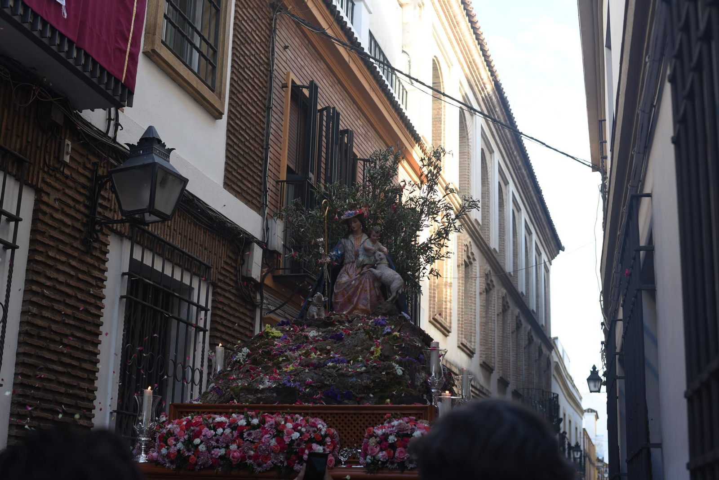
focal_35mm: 50
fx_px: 999
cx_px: 360
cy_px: 240
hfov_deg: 39.6
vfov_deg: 27.0
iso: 280
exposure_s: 1/320
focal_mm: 50
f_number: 4
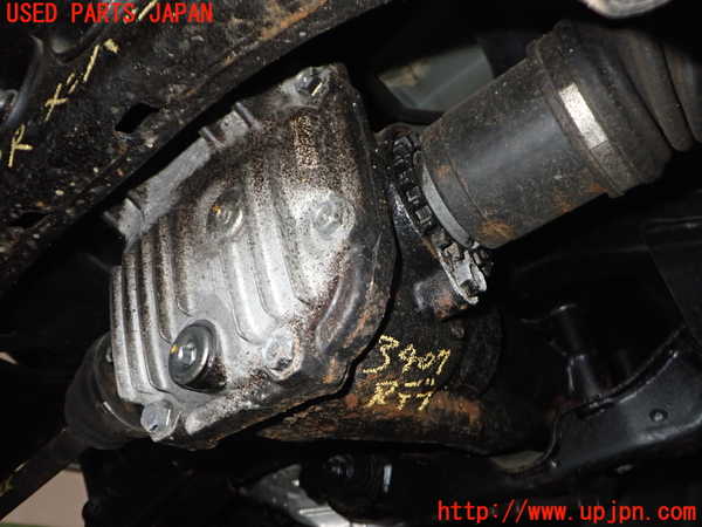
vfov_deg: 46.8
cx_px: 351
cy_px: 264
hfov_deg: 60.0
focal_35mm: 30
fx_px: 608
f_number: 6.3
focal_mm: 5.4
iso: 400
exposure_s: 1/30
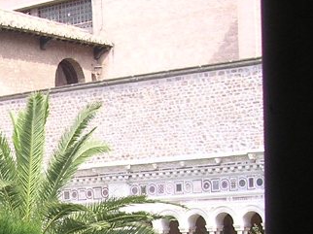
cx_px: -94
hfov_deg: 15.5
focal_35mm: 121
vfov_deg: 11.9
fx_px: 1093
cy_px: 288
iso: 100
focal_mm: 5.8
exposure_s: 1/232
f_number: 2.8
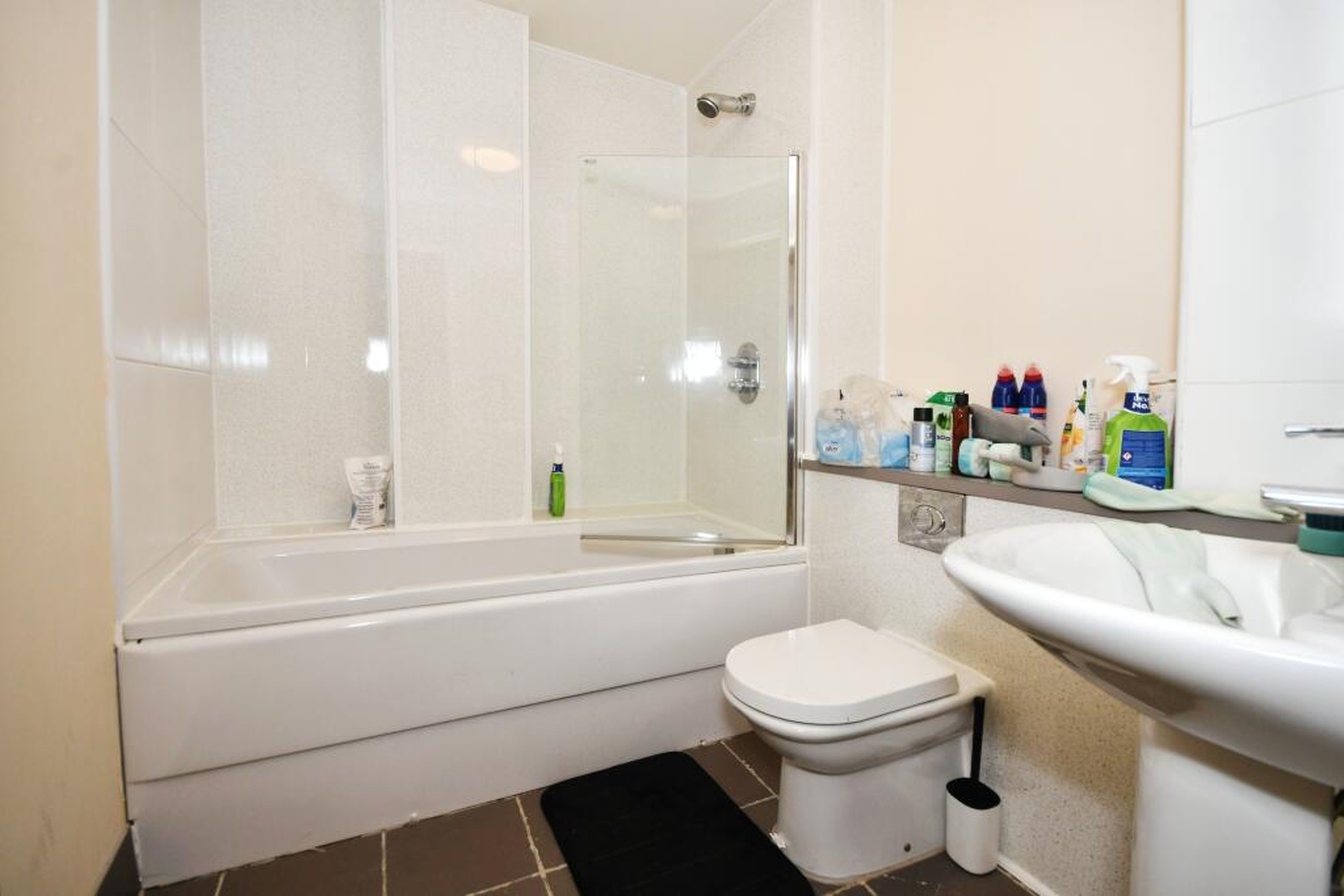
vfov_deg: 77.3
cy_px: 448
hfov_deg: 100.4
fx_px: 560
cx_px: 672
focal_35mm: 15
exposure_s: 1/60
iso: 400
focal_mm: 10
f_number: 8
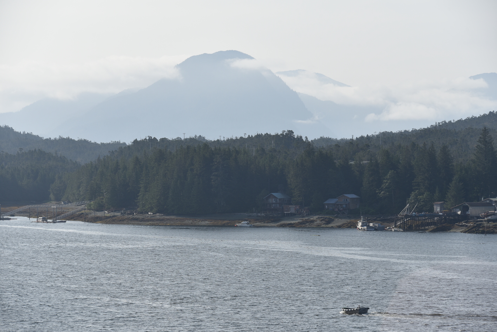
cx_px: 248
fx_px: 2071
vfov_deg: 9.2
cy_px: 166
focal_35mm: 150
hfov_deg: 13.7
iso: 100
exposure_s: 1/320
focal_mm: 150
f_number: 9
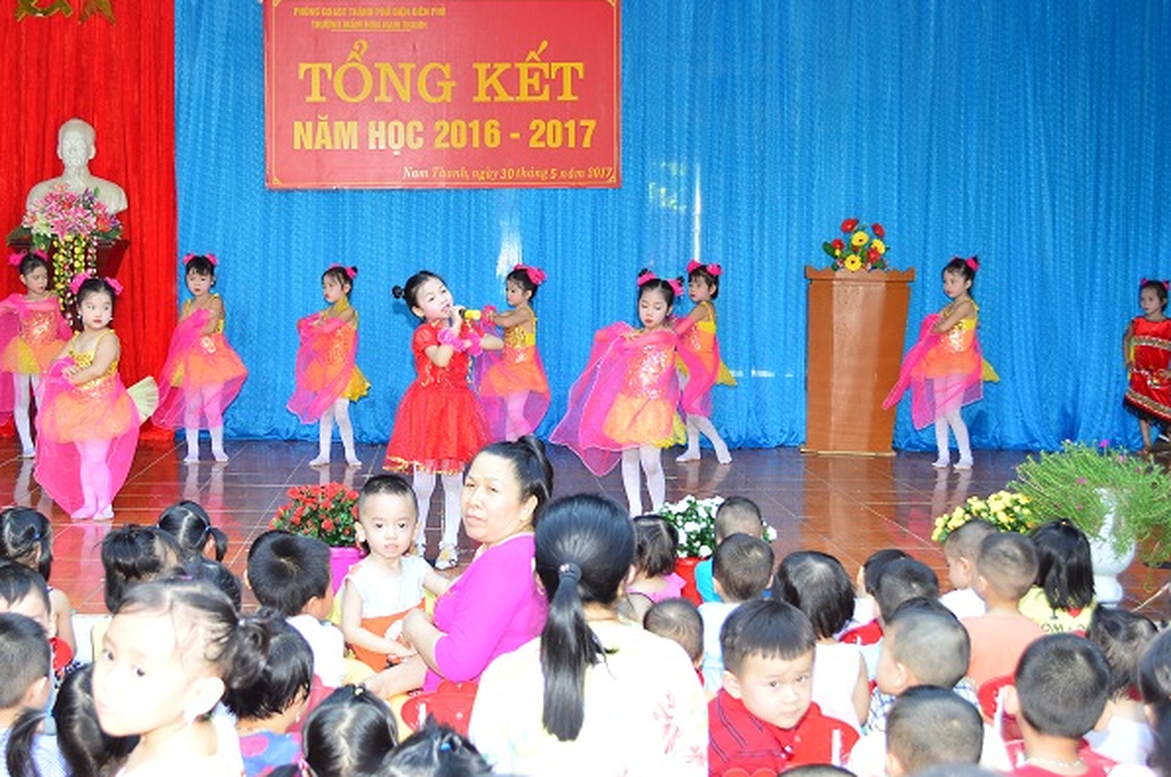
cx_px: 455
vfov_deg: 27.4
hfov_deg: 40.2
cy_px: 363
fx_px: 1591
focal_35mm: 49
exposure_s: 1/60
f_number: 5
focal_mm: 26
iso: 200
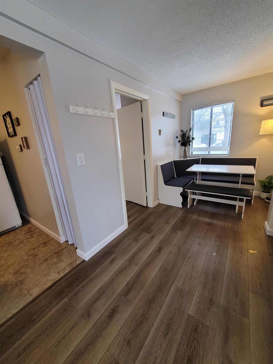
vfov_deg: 106.2
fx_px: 137
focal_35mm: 13
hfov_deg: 89.9
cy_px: 182
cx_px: 136
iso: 320
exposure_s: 1/59
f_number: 2.2
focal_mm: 1.74
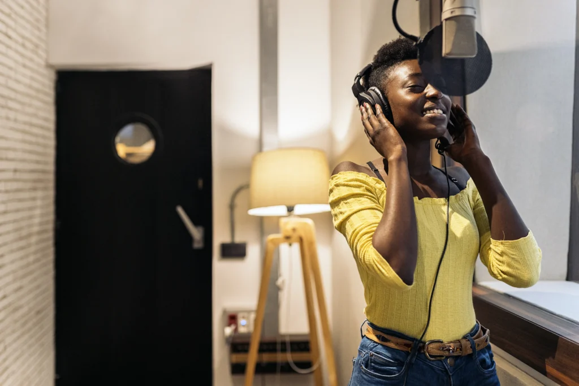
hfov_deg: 54.4
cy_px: 193
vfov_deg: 37.9
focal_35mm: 35
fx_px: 563
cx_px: 290
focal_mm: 35
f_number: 2
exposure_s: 1/200
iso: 1250
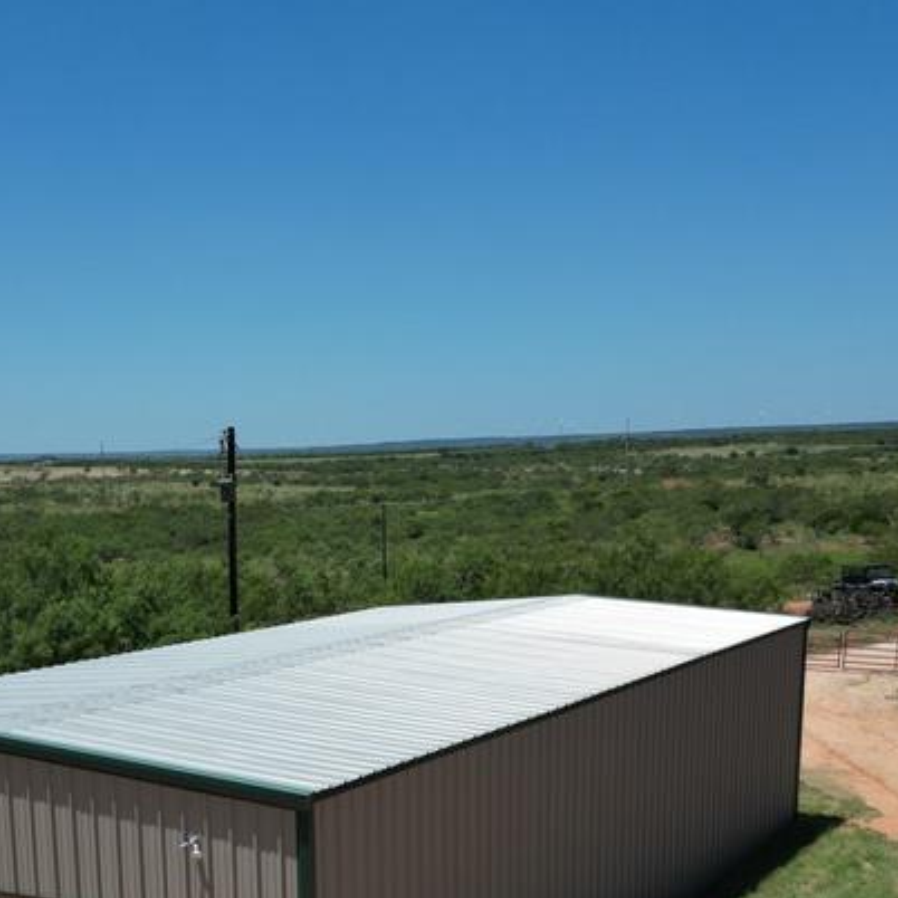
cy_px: 811
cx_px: 277
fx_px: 1585
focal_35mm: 54
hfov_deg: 31.3
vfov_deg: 30.2
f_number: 1.7
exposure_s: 1/4000
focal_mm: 6.72
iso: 110
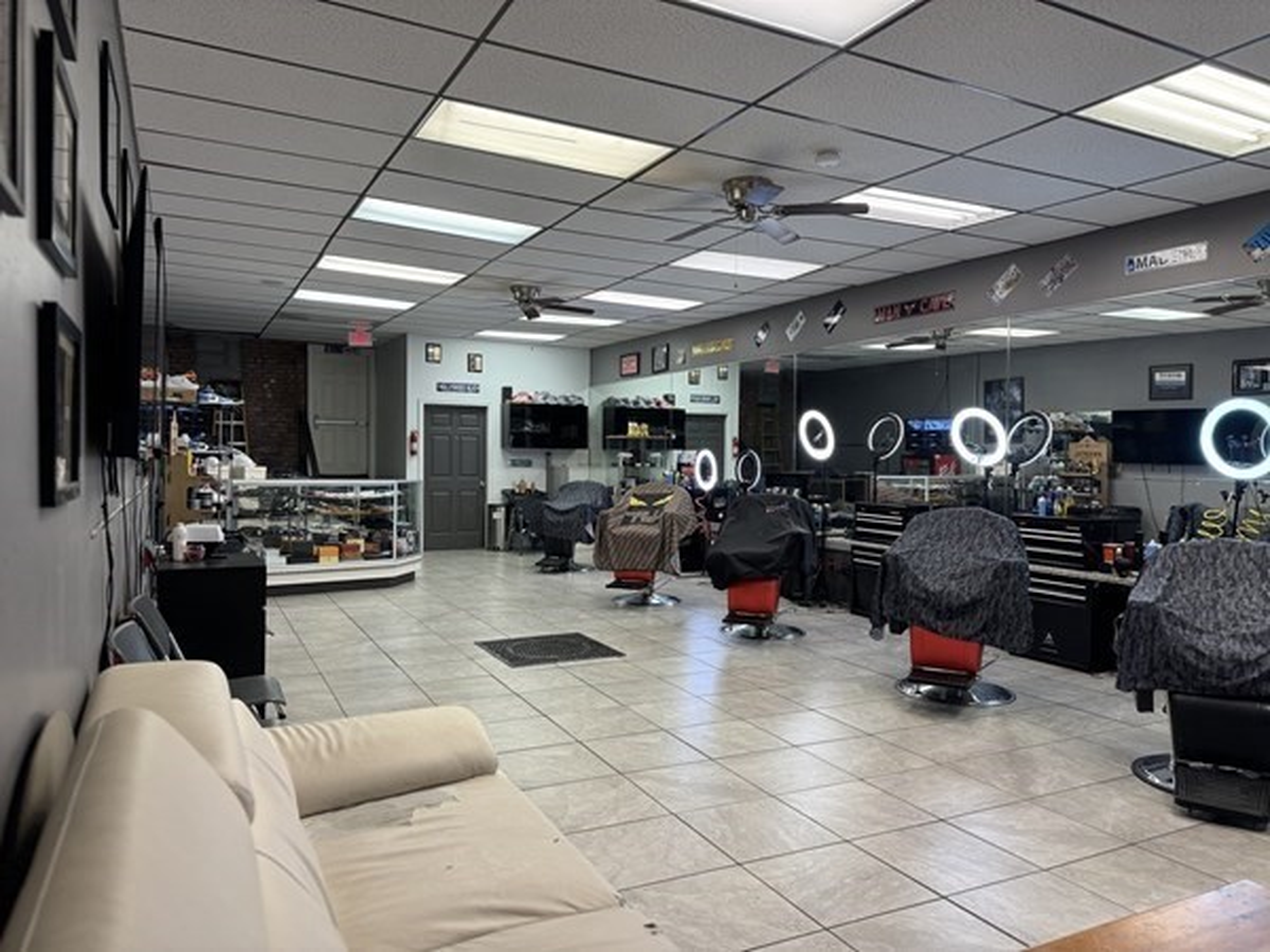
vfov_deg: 56.8
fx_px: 881
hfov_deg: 71.6
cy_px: 476
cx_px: 635
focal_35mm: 24
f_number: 1.78
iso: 125
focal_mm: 6.86
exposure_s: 1/128
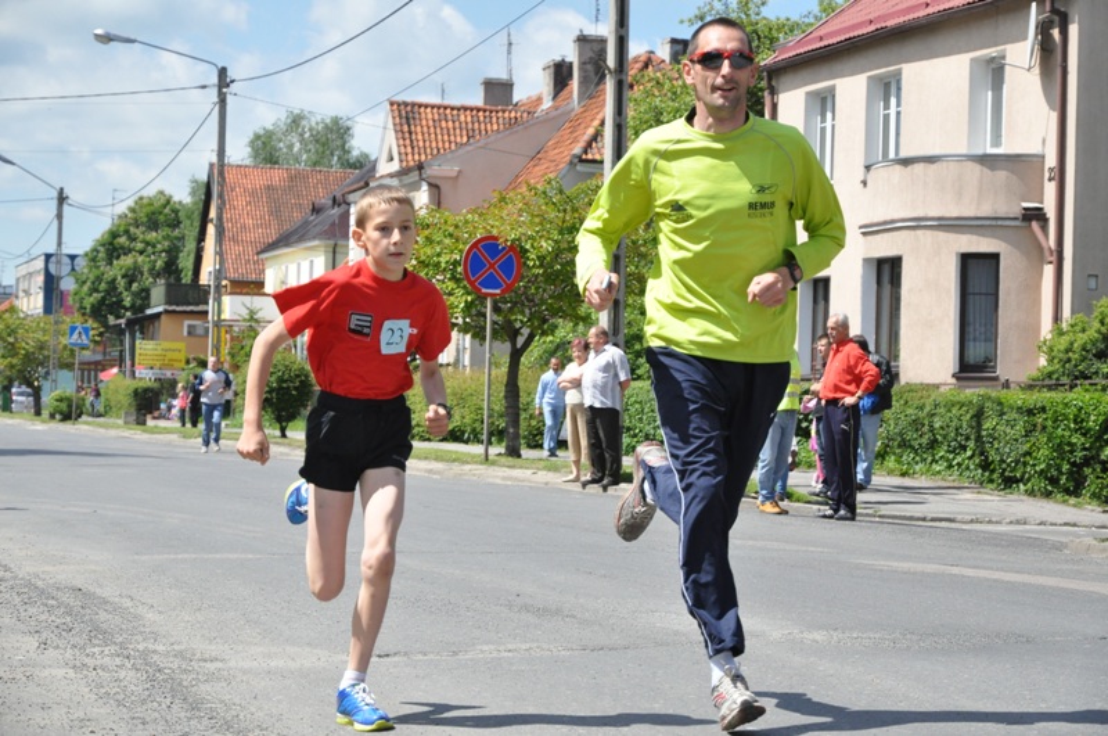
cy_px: 368
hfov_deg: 21.9
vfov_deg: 14.7
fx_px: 2858
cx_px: 554
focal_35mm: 93
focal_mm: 62
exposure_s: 1/4000
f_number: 5.3
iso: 1250
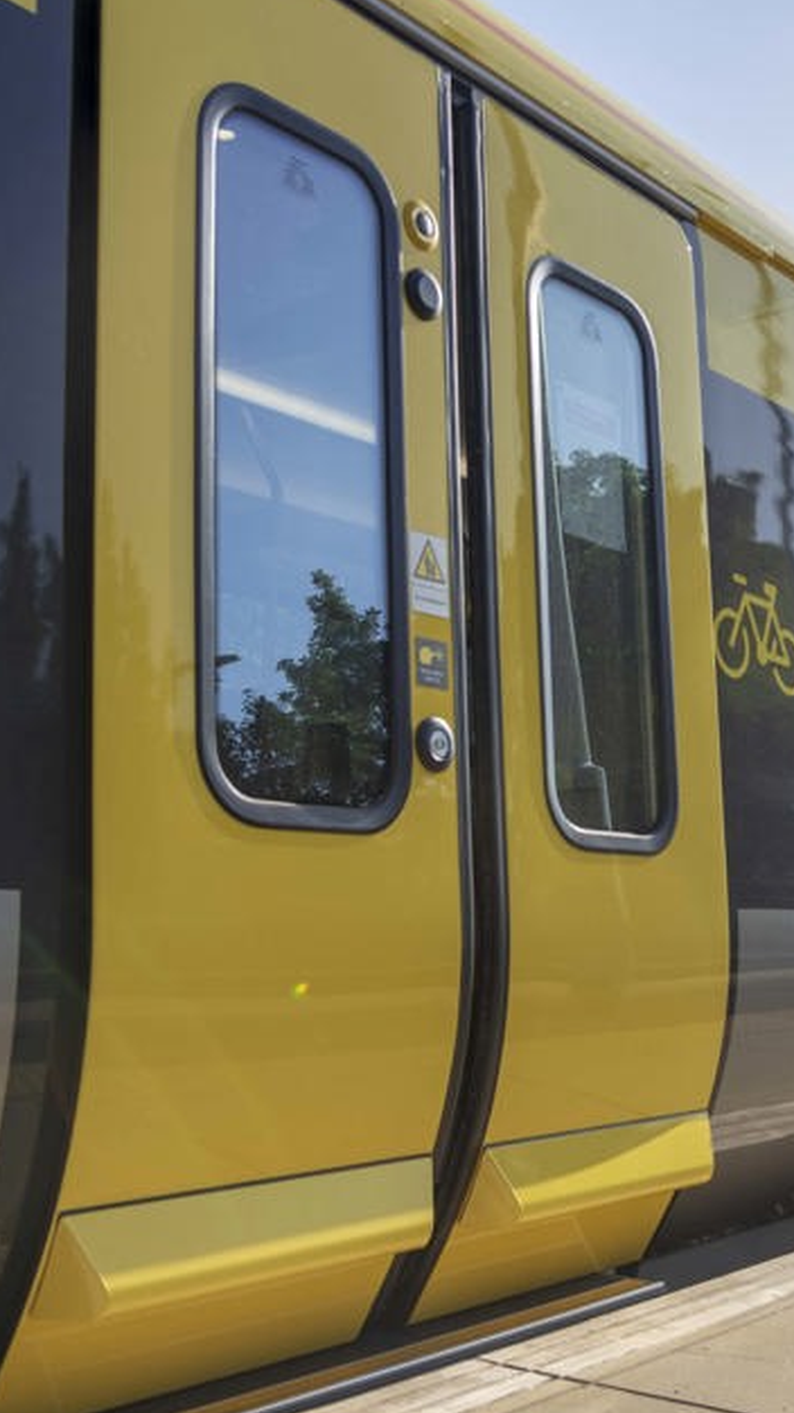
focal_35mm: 45
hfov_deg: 25.9
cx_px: 674
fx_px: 1685
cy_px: 696
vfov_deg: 45.5
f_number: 5.6
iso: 100
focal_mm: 28
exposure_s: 1/400
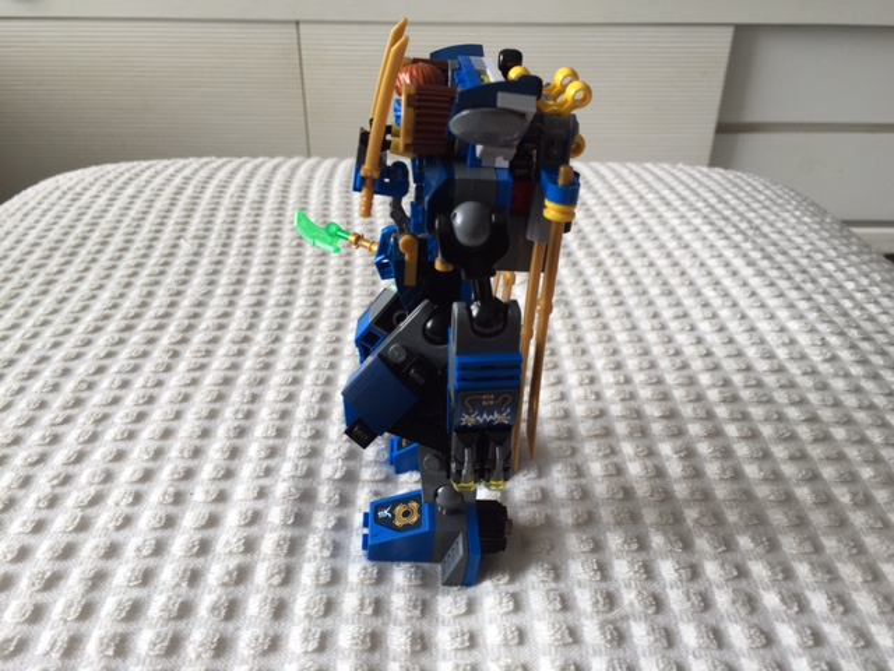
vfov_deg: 48.2
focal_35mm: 29
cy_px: 336
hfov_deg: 61.7
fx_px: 749
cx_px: 447
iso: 32
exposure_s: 1/60
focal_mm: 4.15
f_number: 2.2
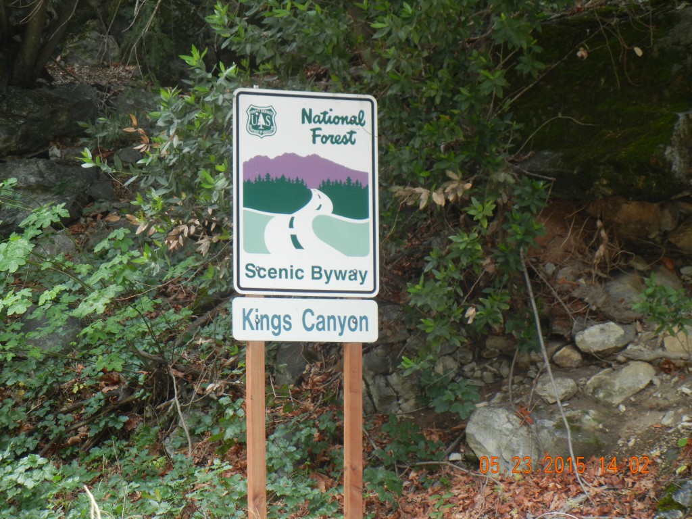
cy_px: 260
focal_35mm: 152
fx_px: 3039
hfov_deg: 13.0
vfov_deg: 9.8
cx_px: 346
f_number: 4.6
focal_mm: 27.4
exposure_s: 1/60
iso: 183
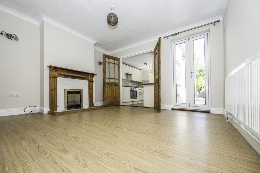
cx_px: 130
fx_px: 101
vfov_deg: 81.2
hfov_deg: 104.2
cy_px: 86
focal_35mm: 14
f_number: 6.3
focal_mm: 14
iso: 320
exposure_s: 1/100
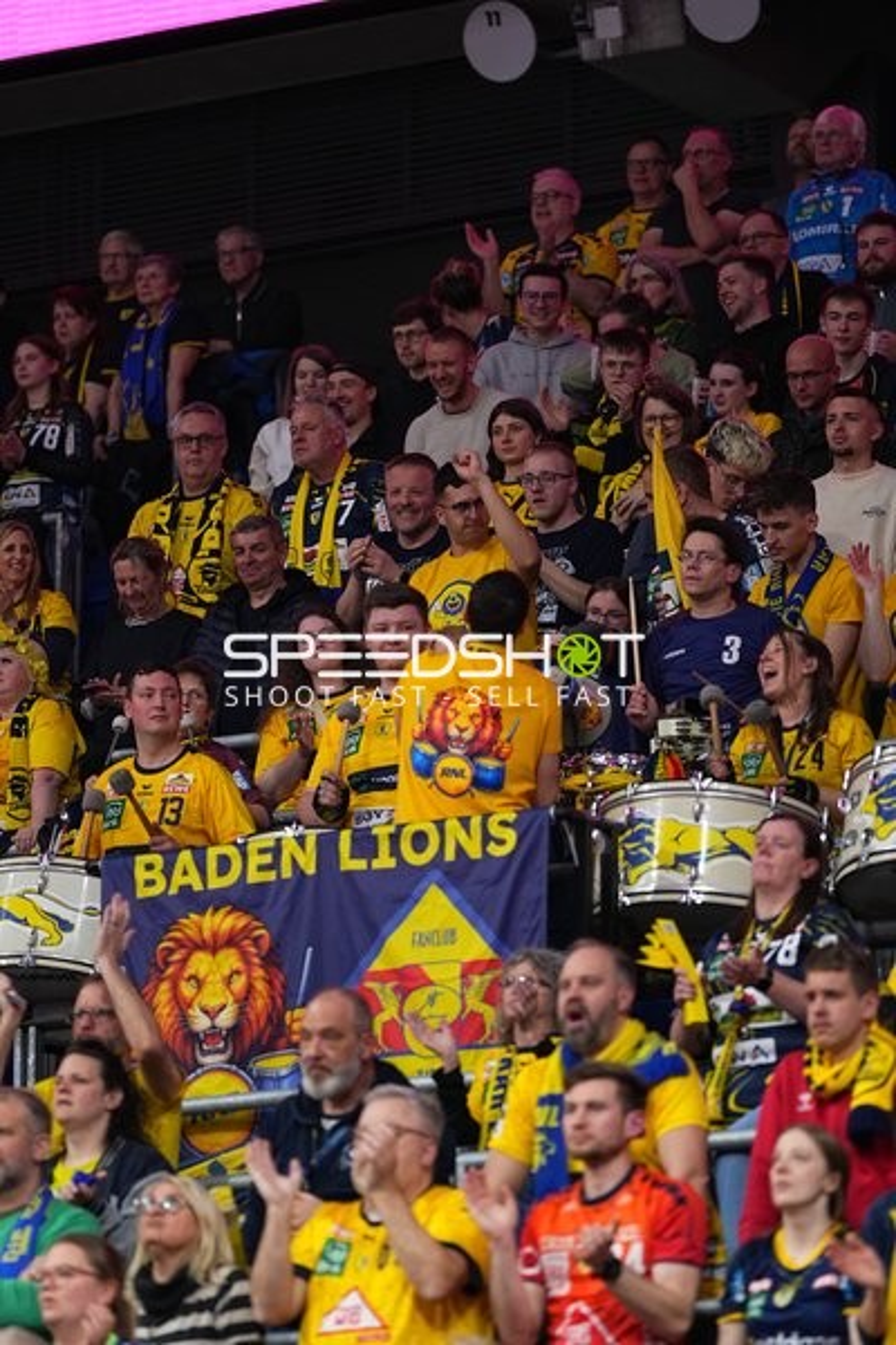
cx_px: 448
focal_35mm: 202
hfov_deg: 6.8
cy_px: 672
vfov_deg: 10.2
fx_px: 7541
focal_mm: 135
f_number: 1.8
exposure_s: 1/640
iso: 1000
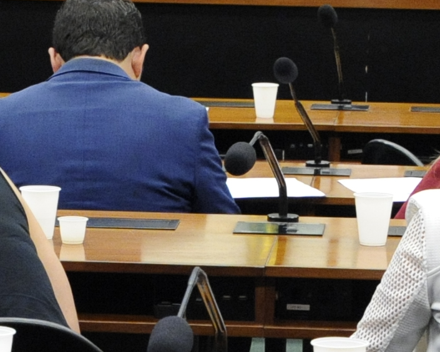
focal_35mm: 249
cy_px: 406
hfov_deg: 7.8
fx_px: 3243
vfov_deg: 6.2
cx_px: 132
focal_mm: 44
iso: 3200
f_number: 6.3
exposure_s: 1/160
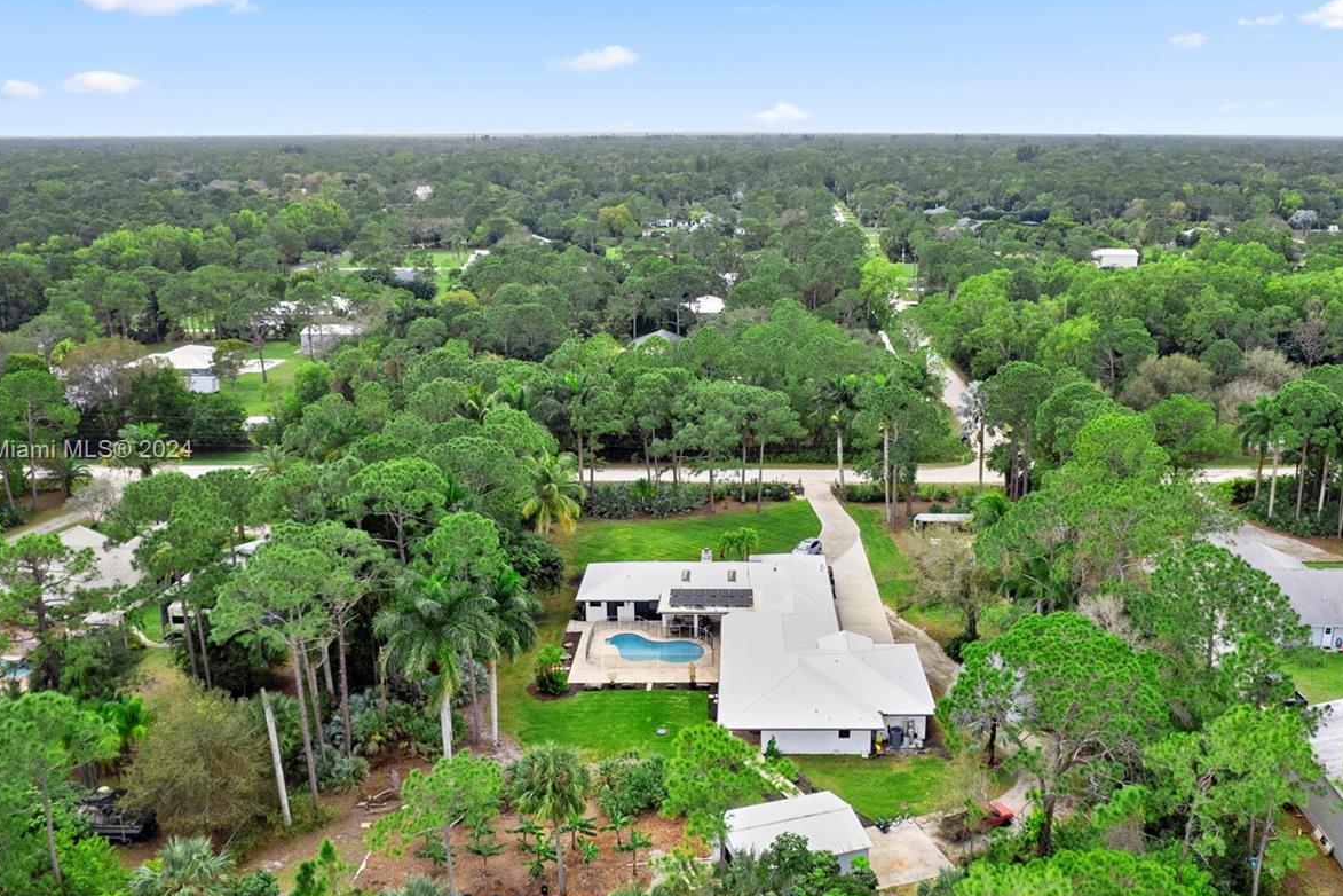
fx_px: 1119
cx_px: 743
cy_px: 452
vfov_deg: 43.6
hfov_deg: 61.8
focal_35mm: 30
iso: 100
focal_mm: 8.38
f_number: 2.8
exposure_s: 1/400
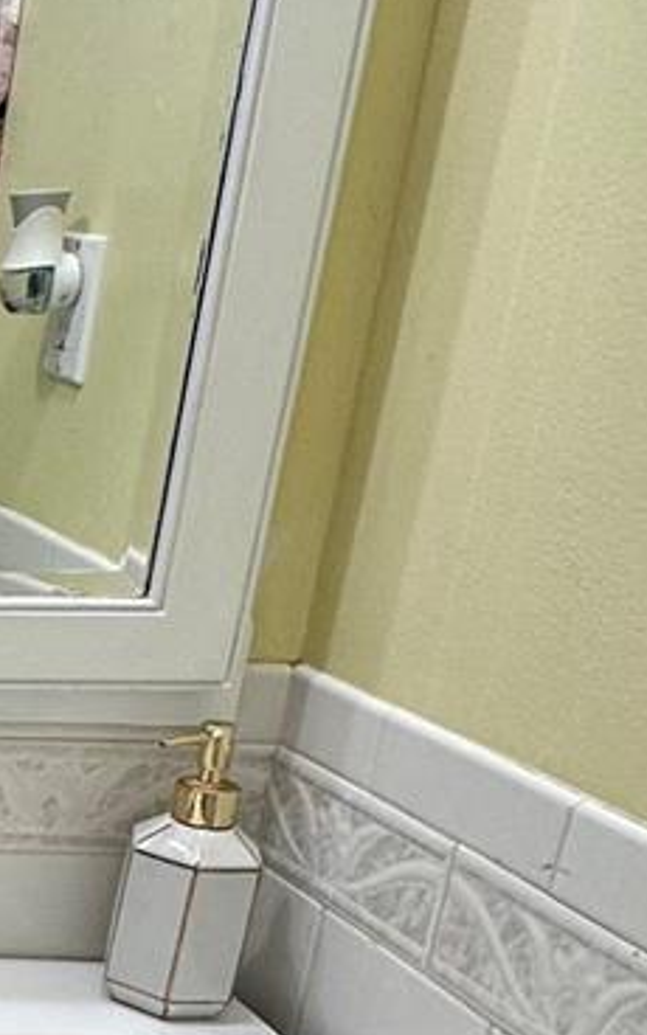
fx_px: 1749
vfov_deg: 32.5
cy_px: 745
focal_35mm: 62
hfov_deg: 14.2
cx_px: -906
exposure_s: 1/120
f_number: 2.2
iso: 80
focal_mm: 2.22
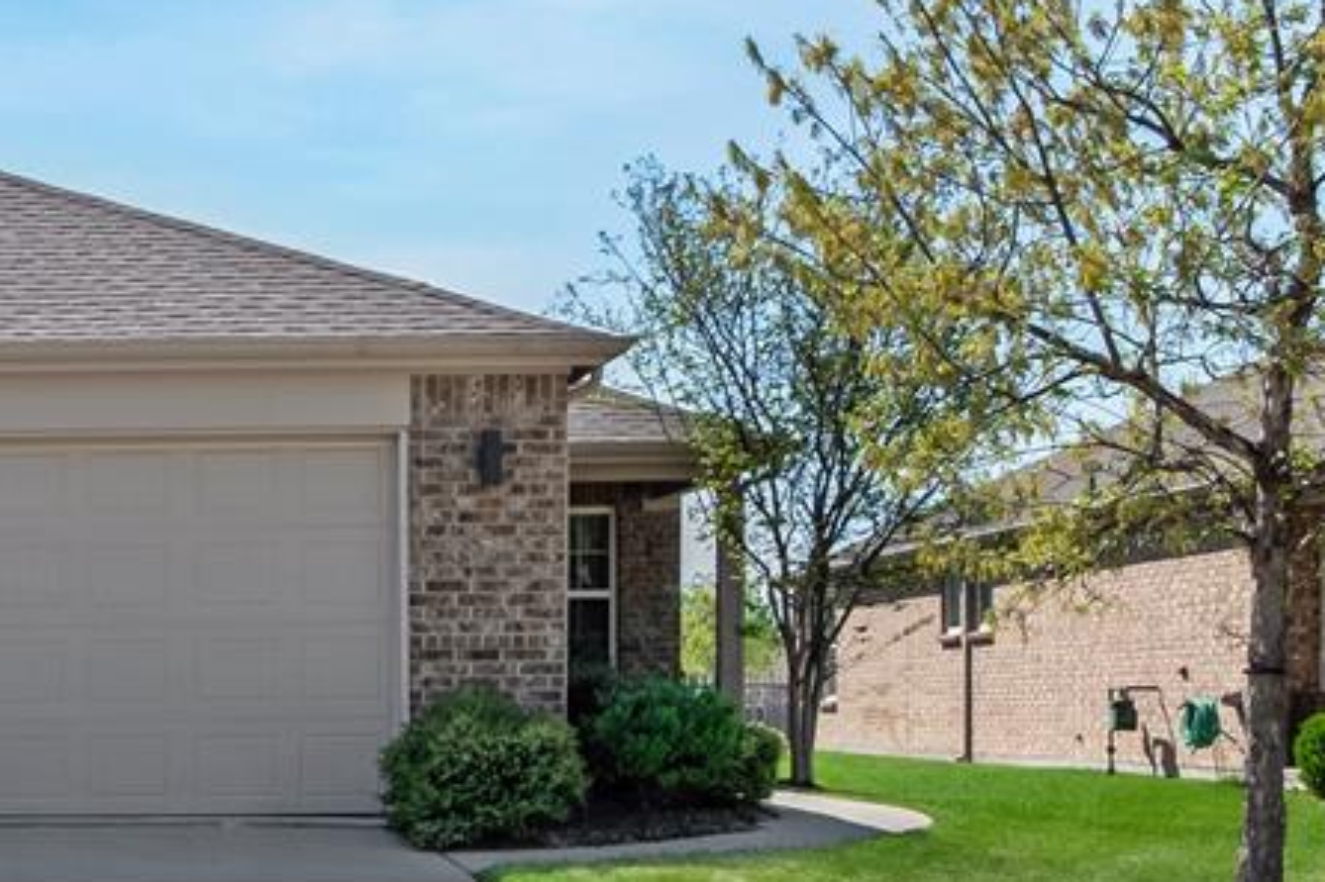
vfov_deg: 21.7
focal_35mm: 62
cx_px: -193
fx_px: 2281
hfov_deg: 28.8
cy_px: 674
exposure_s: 1/320
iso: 100
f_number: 8
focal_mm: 18
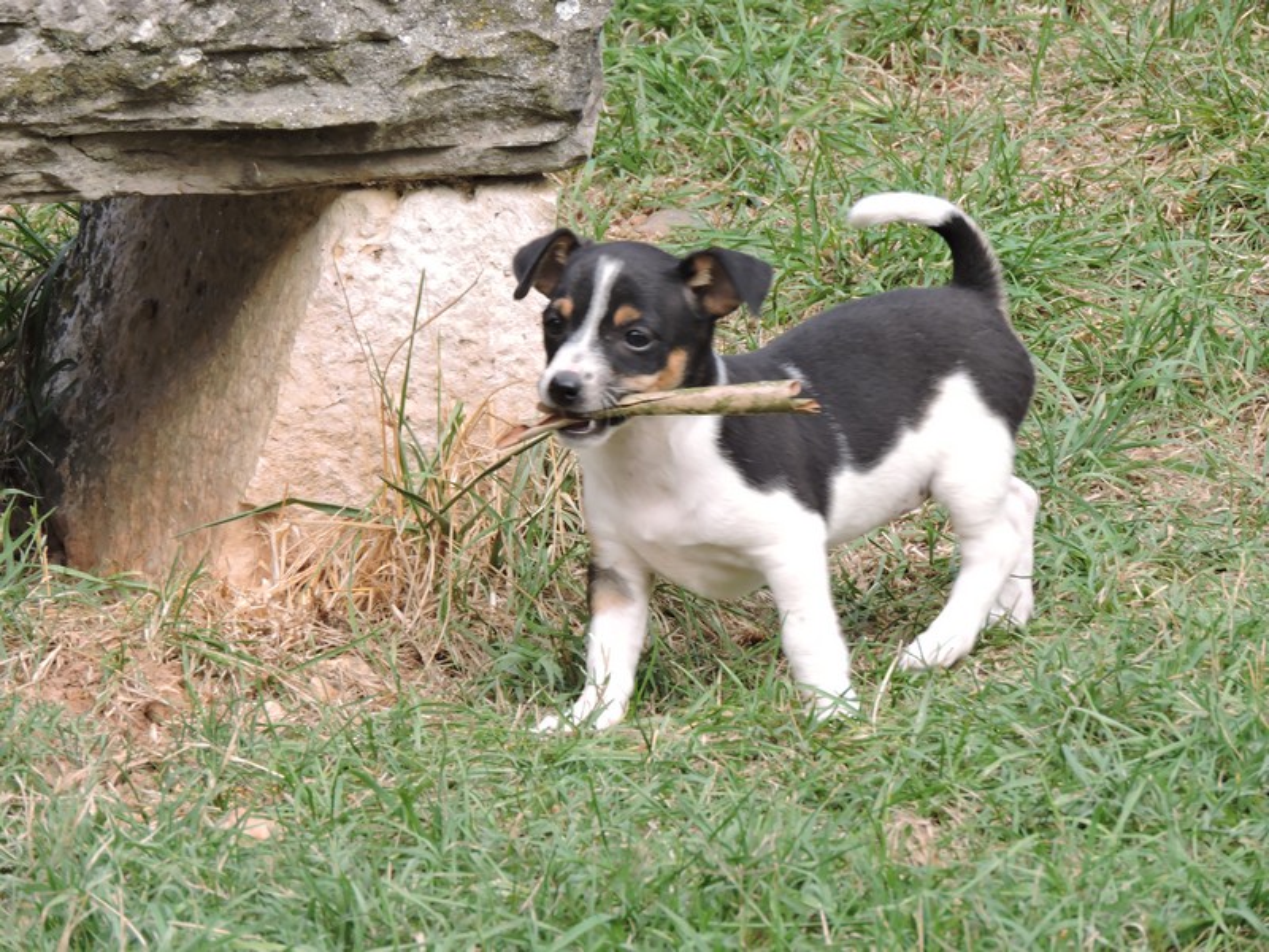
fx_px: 16497
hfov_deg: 4.4
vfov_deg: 3.3
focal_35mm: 450
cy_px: 476
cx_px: 634
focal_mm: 80.6
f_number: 5.6
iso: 220
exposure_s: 1/250
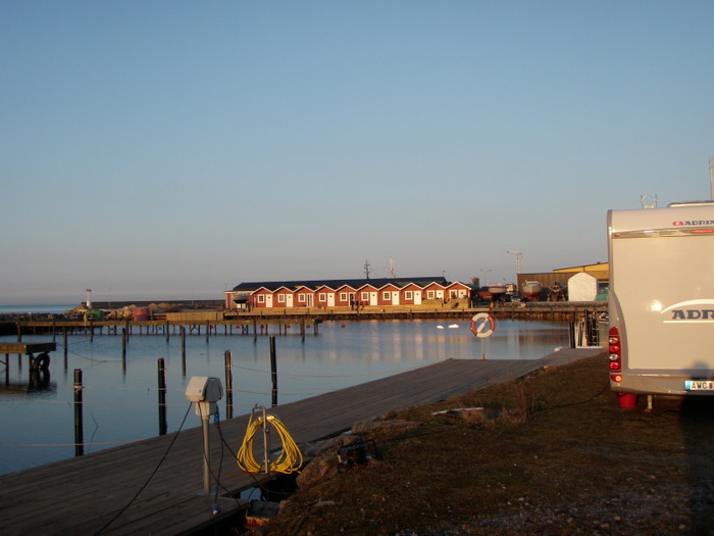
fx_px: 784
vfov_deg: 37.7
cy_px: 268
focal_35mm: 38
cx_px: 357
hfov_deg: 49.0
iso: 80
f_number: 3.5
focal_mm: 6.7
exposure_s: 1/400
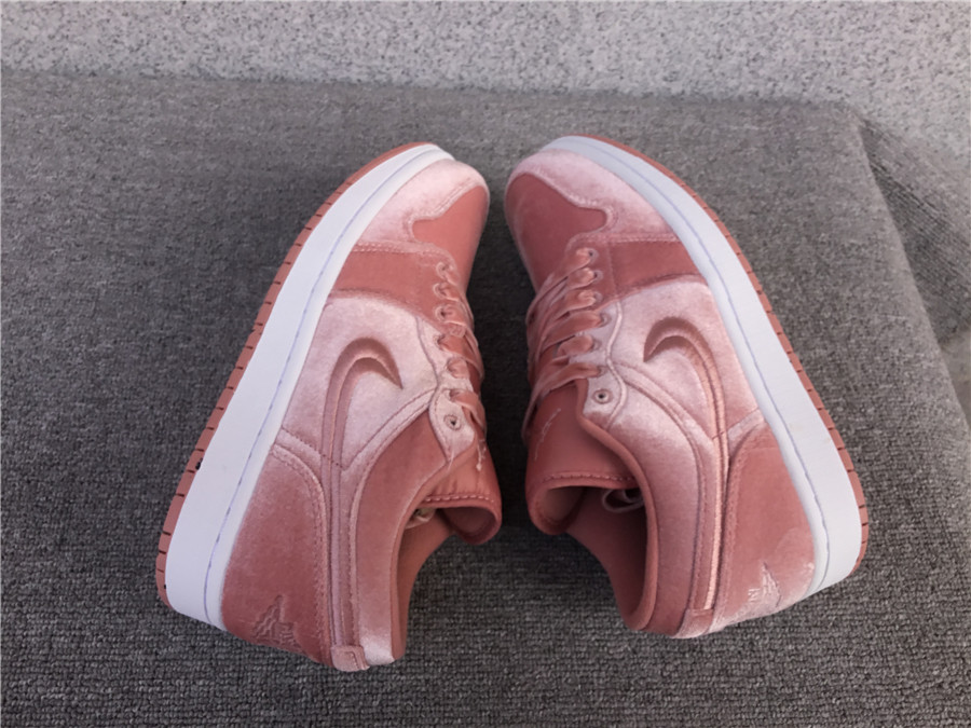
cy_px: 364
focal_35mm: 31
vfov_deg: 45.4
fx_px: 870
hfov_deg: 58.4
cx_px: 486
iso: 25
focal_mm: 3.3
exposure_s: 1/397
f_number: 2.4
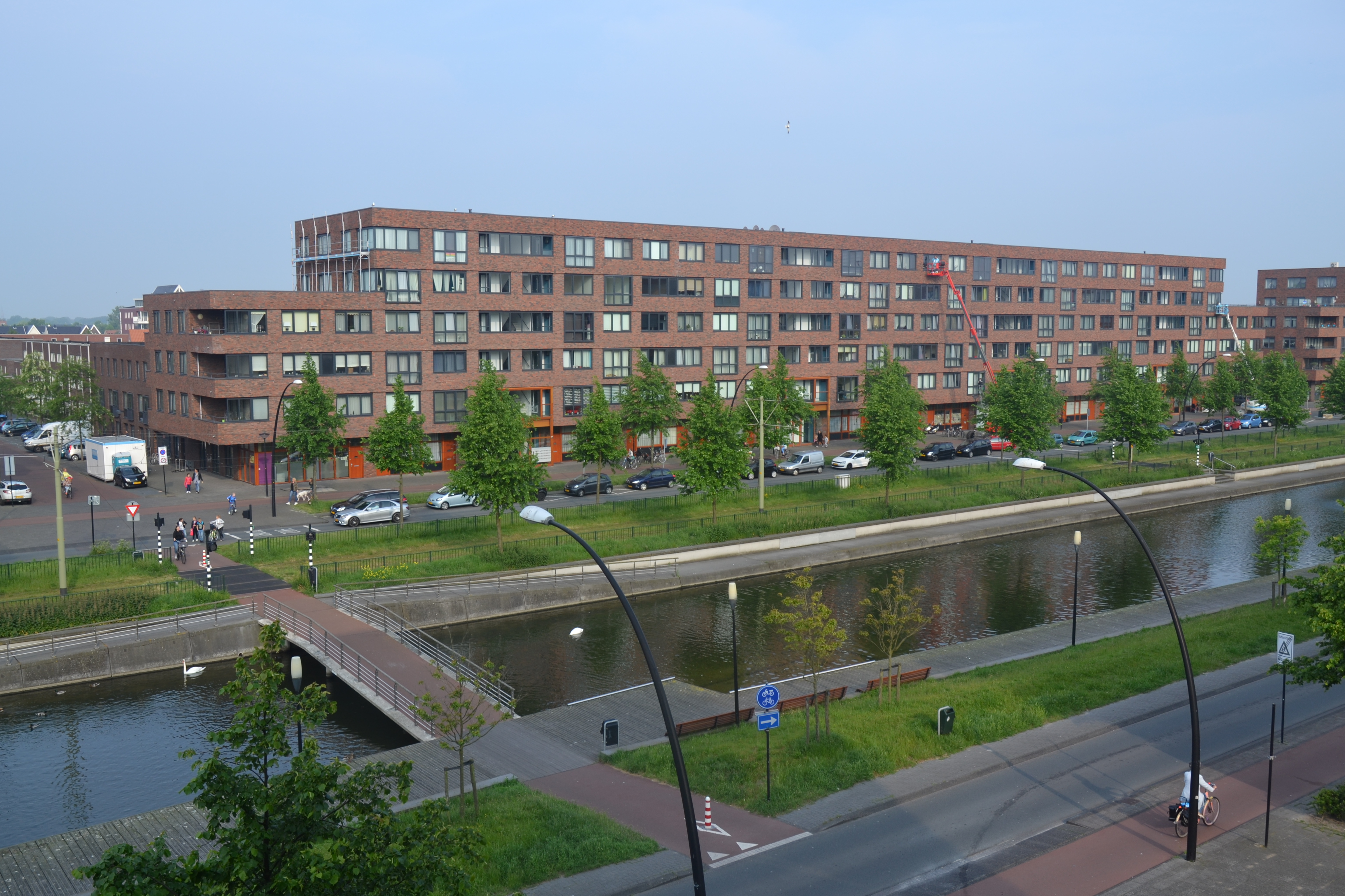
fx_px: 1233
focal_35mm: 33
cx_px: 672
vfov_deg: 40.0
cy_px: 448
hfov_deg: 57.2
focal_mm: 22
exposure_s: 1/160
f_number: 6.3
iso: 100
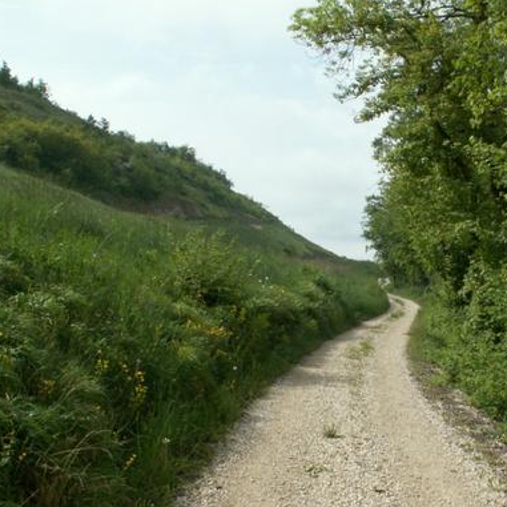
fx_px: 862
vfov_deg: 32.7
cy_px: 285
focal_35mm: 52
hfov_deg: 32.3
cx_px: 367
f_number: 7.1
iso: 50
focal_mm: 5.86
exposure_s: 1/200
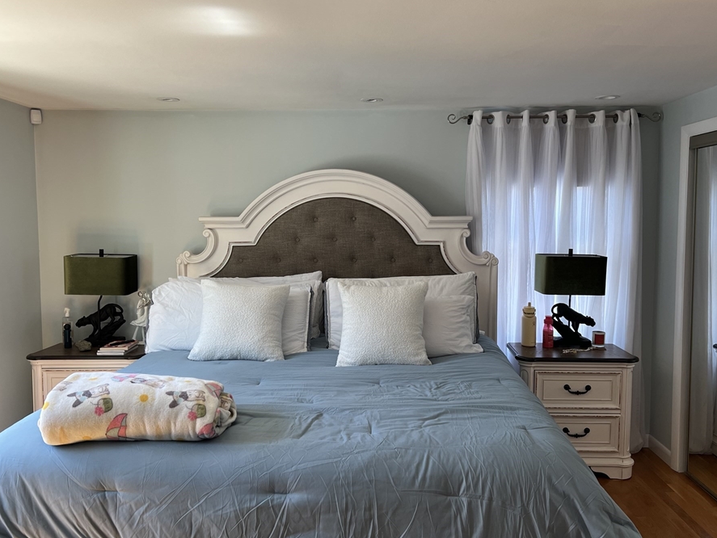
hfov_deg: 59.9
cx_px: 371
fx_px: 622
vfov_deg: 46.8
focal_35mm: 30
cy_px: 267
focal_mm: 5.7
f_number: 1.5
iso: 64
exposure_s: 1/121
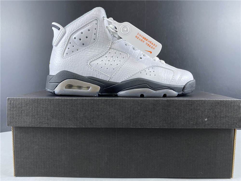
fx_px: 181
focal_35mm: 26
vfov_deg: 53.1
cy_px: 90
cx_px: 120
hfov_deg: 67.3
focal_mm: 4.25
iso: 100
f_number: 1.8
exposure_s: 1/100
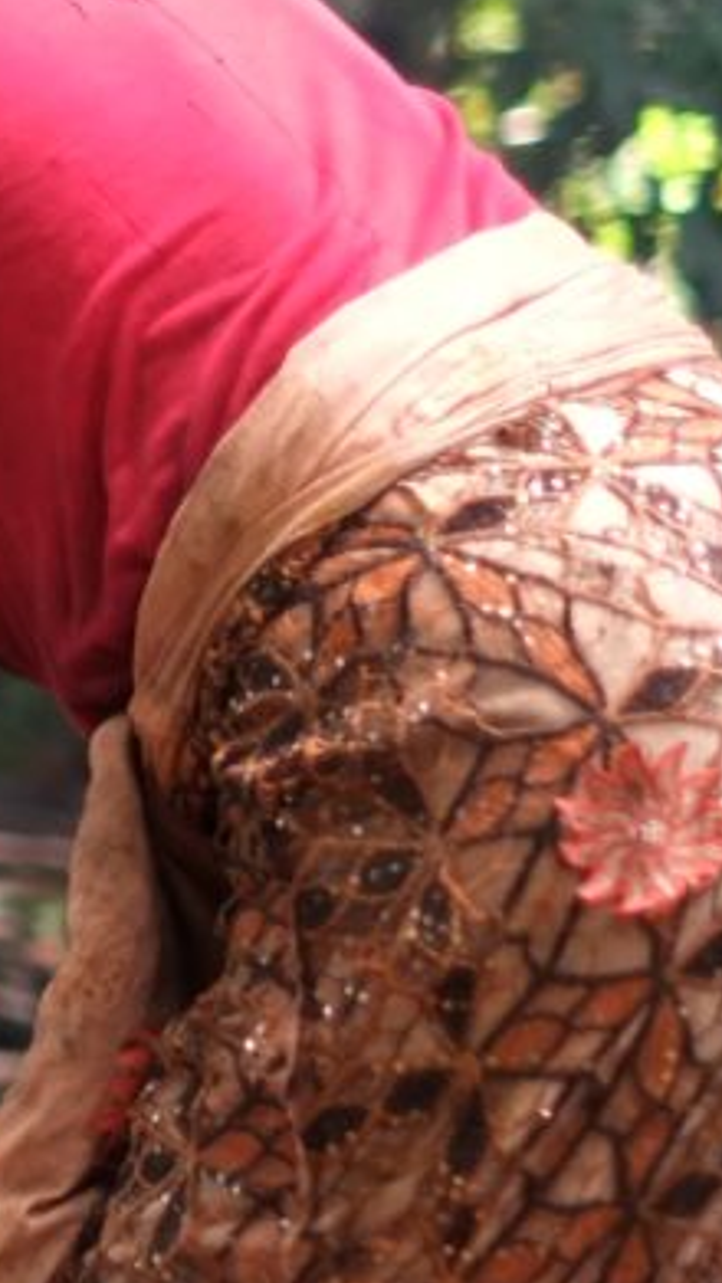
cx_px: -1480
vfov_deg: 10.8
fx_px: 6771
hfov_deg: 5.7
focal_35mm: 199
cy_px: 304
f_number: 1.4
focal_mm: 35
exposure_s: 1/90
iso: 400
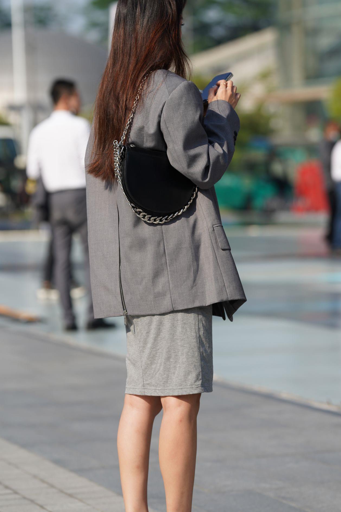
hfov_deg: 8.0
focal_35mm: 171
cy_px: 271
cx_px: 168
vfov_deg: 12.0
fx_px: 2429
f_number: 3.5
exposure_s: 1/1600
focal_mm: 135
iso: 125
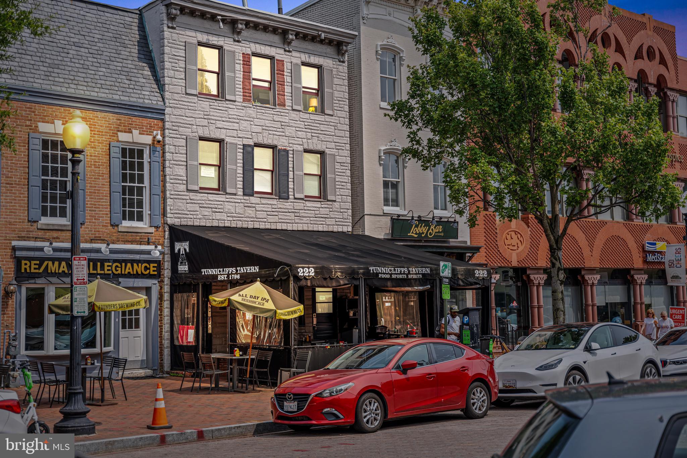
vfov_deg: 25.8
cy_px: 229
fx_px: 998
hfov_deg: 38.0
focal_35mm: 52
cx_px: 344
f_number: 2.8
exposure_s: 1/1600
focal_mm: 52.3
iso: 100
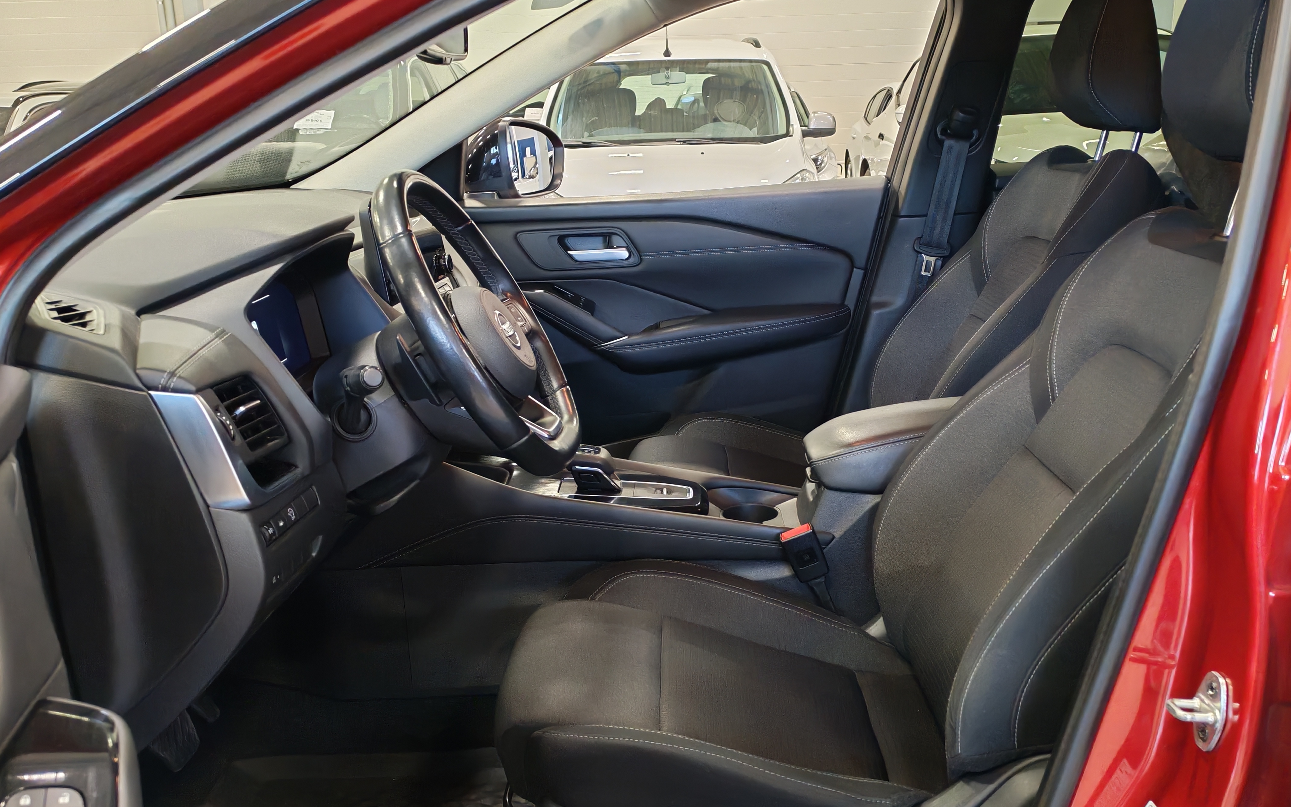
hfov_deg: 55.3
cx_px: 646
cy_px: 478
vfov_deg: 36.2
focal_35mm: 35
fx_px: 1231
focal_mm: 6.12
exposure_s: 1/100
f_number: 1.9
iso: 922
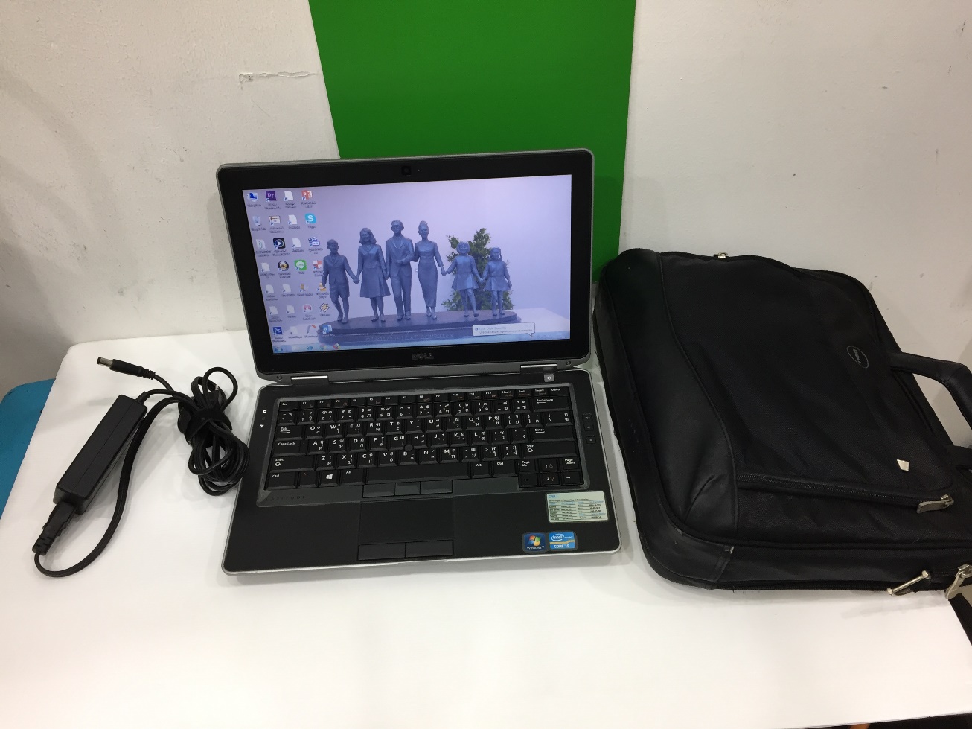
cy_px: 364
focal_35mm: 29
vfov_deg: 48.2
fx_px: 814
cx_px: 486
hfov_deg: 61.7
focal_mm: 4.15
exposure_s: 1/33
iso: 80
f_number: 2.2
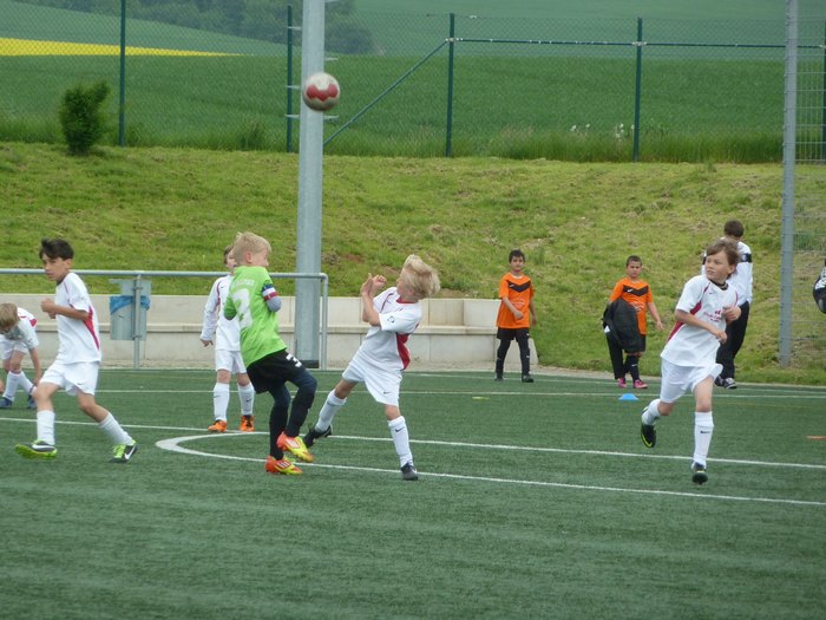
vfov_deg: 5.0
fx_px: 7159
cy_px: 310
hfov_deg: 6.6
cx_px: 413
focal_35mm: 300
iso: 160
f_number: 4.9
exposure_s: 1/320
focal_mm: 49.2
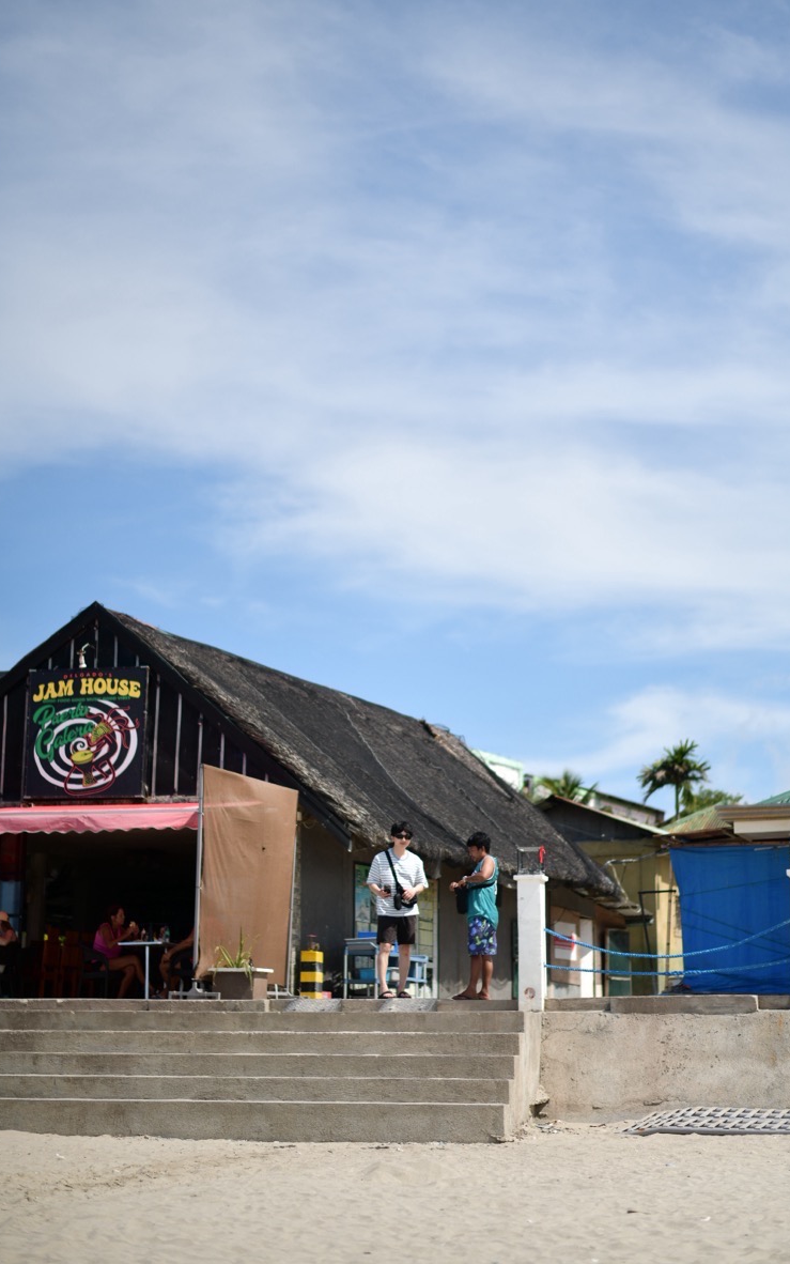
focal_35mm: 60
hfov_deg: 21.6
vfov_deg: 34.0
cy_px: 623
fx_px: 2066
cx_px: 403
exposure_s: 1/8000
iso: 64
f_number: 1.4
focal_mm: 58
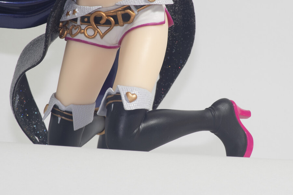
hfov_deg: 6.9
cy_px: 98
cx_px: 146
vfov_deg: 4.6
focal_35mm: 300
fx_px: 2441
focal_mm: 200
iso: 100
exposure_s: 8
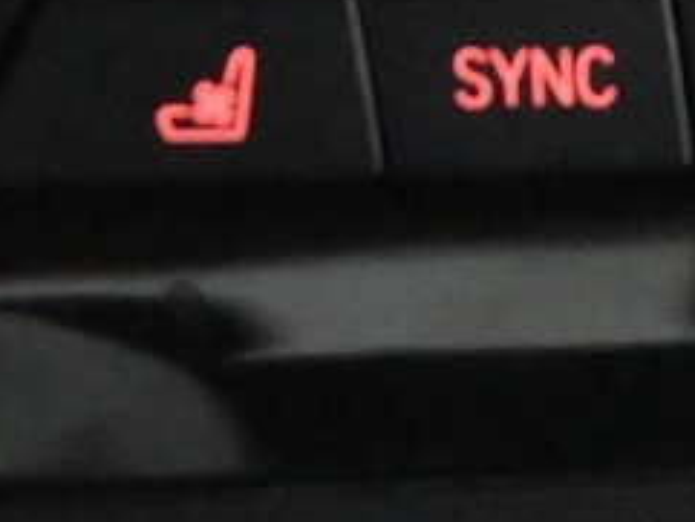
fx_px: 6324
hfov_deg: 6.3
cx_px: 828
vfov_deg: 4.7
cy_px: 245
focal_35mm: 315
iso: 10000
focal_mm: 32.5
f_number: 5
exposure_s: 1/50
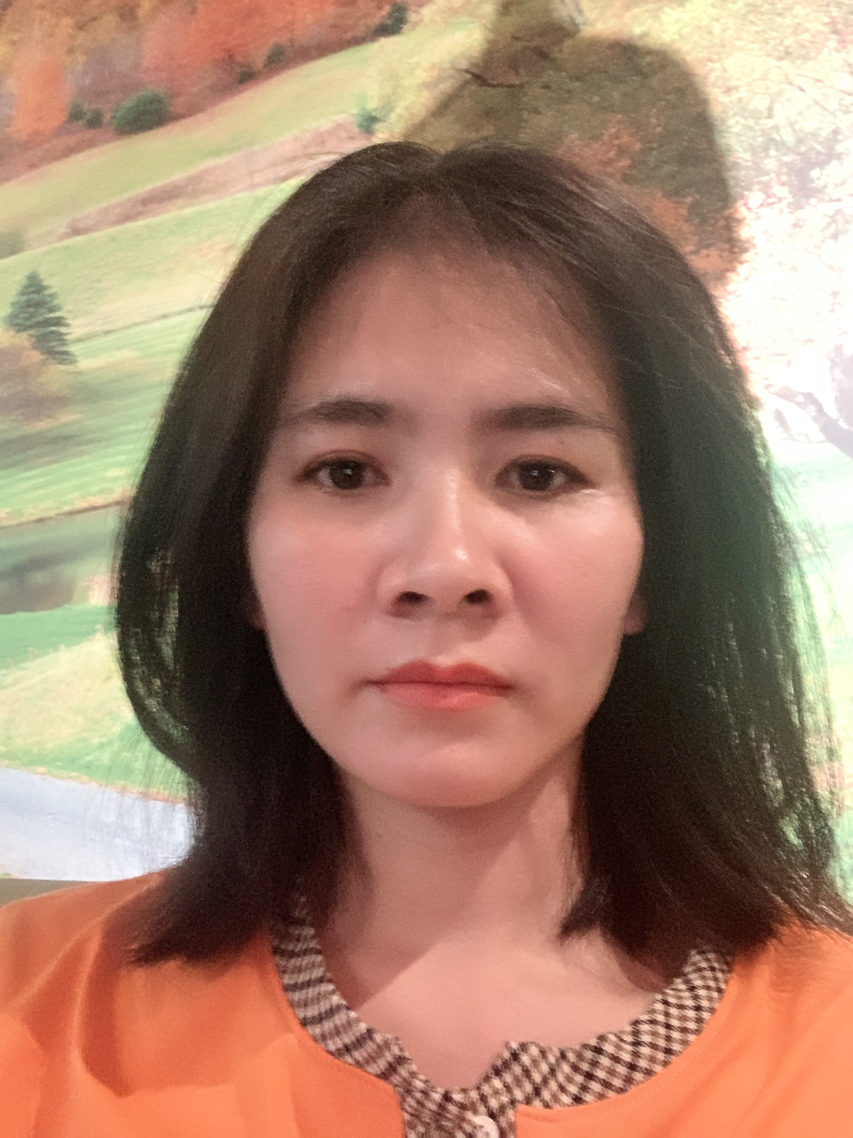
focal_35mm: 32
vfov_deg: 56.8
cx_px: 426
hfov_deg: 44.2
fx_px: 1051
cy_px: 569
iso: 640
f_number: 2.2
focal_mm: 2.87
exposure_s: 1/20
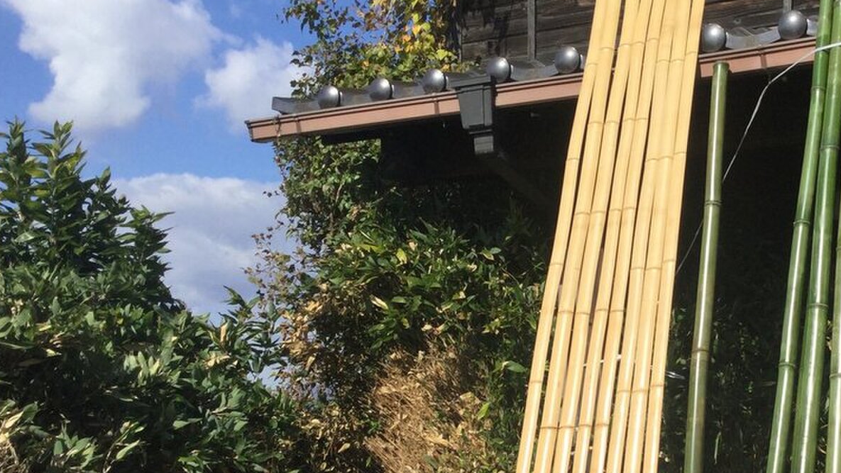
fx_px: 1271
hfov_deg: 35.6
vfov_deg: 20.7
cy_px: 418
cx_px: 659
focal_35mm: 57
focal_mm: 3.3
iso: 25
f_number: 2.4
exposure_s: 1/1773
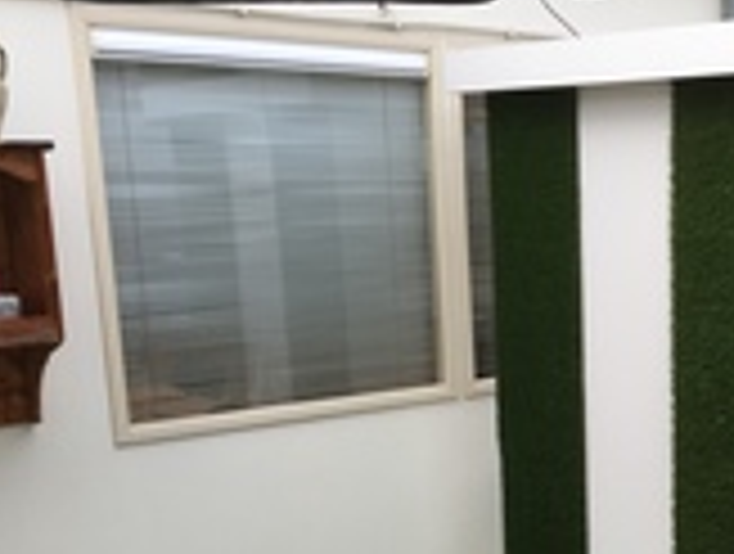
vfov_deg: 23.1
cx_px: 678
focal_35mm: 62
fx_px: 1318
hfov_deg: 29.7
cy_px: 500
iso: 25
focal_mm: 4.15
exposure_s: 1/100
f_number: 2.2
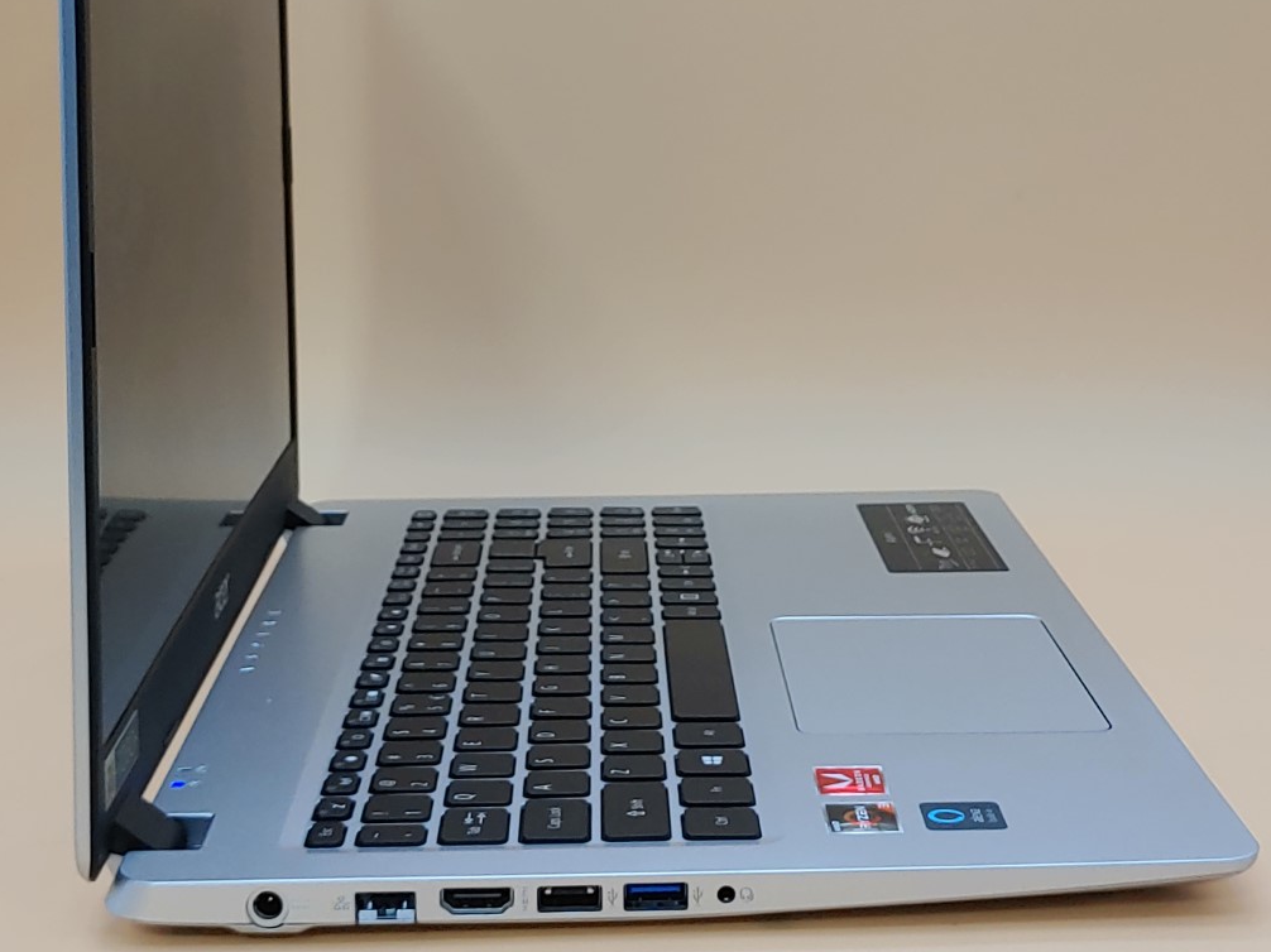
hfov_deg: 30.7
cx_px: 663
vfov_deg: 23.2
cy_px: 341
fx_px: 2313
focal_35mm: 63
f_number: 1.8
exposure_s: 1/120
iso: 50
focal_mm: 4.36
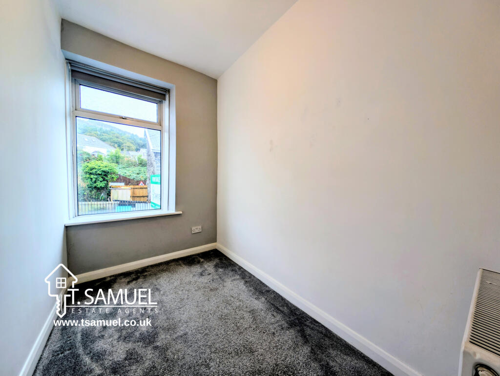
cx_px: 250
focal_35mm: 12
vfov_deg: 94.6
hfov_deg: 110.5
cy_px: 188
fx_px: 174
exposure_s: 1/112
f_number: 1.95
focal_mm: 2.23
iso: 34
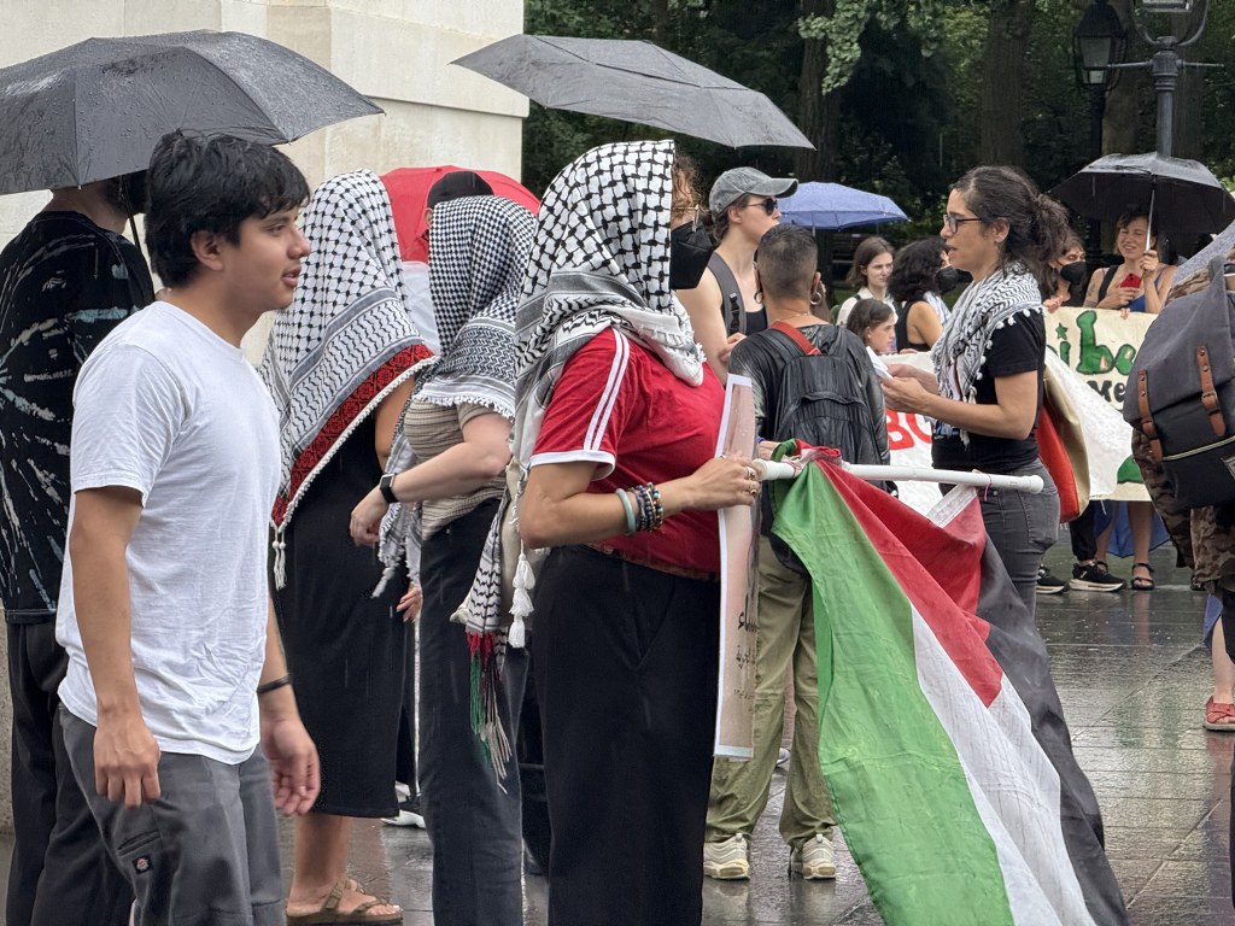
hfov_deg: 16.4
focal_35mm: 120
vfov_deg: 12.3
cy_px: 463
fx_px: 4281
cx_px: 618
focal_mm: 15.66
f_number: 2.8
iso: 160
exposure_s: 1/99
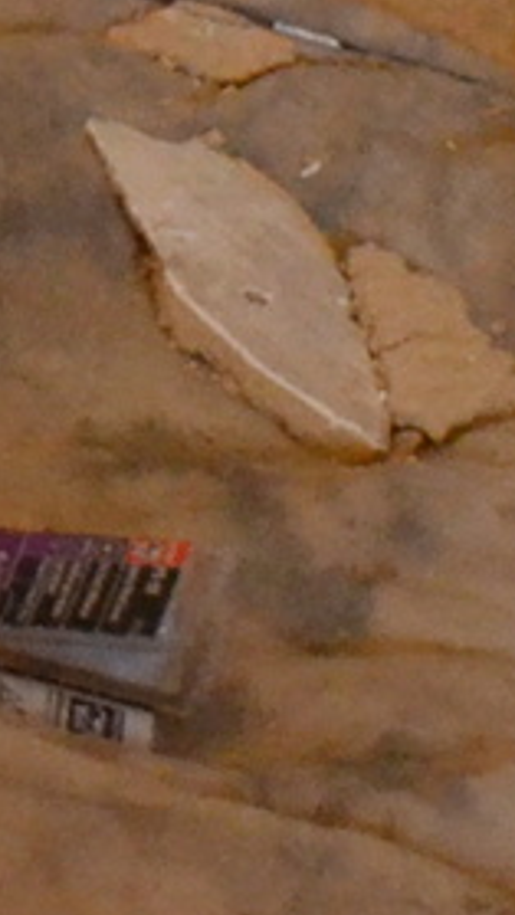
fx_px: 6140
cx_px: -1686
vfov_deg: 7.6
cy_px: -1651
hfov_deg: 4.4
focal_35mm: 253
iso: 2500
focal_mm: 18
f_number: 3.5
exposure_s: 1/60
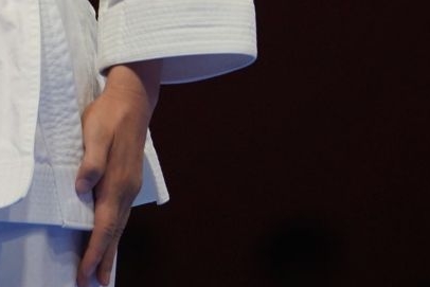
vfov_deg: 1.1
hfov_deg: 1.7
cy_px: -281
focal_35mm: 1242
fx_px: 14839
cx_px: -172
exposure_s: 1/500
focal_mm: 280
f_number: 4
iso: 1250
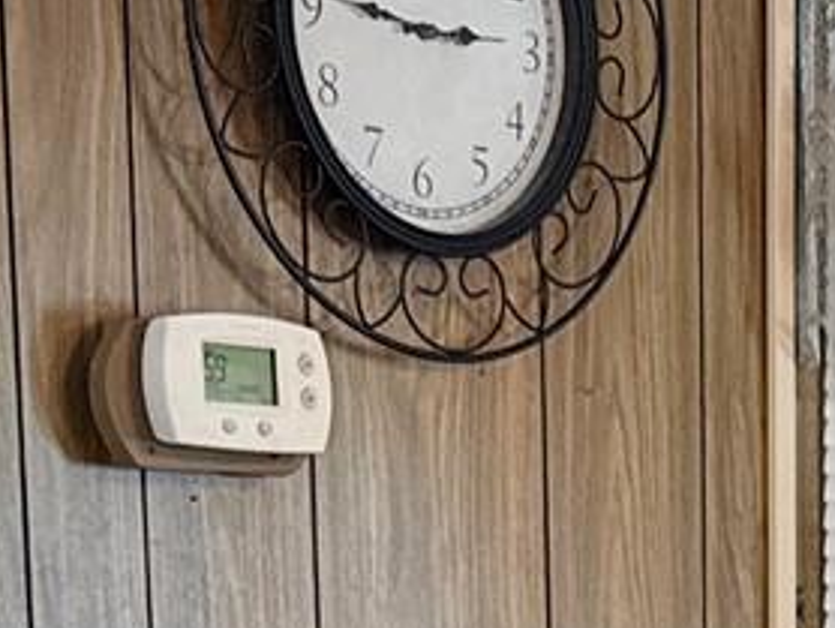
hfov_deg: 13.7
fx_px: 3332
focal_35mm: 138
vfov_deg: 9.5
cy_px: 1511
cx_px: 1093
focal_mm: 6.76
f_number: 1.78
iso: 200
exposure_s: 1/60
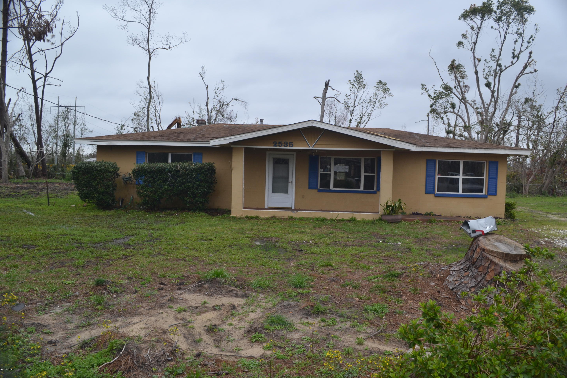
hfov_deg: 65.5
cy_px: 186
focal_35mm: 28
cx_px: 293
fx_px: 441
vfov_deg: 46.4
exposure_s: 1/125
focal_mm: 18
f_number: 5.6
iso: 220
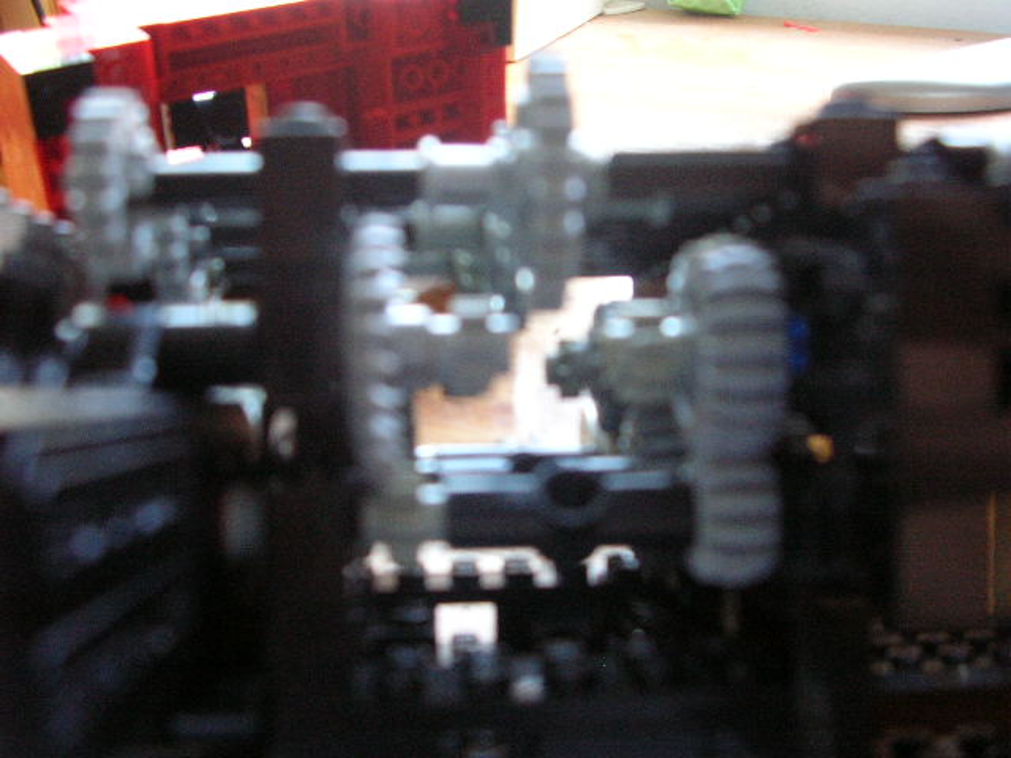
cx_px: 506
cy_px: 379
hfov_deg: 46.8
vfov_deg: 36.0
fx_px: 1168
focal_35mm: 40
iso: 174
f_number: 3
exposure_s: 1/6
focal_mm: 6.6
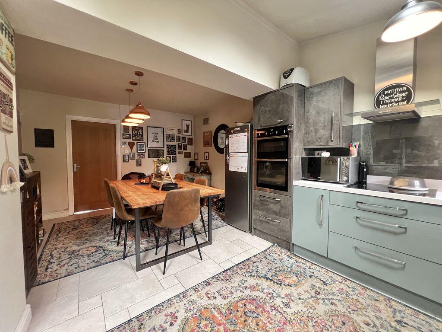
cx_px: 221
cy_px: 166
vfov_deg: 89.9
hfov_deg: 106.2
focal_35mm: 13
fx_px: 166
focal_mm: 1.57
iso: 400
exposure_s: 1/50
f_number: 1.8
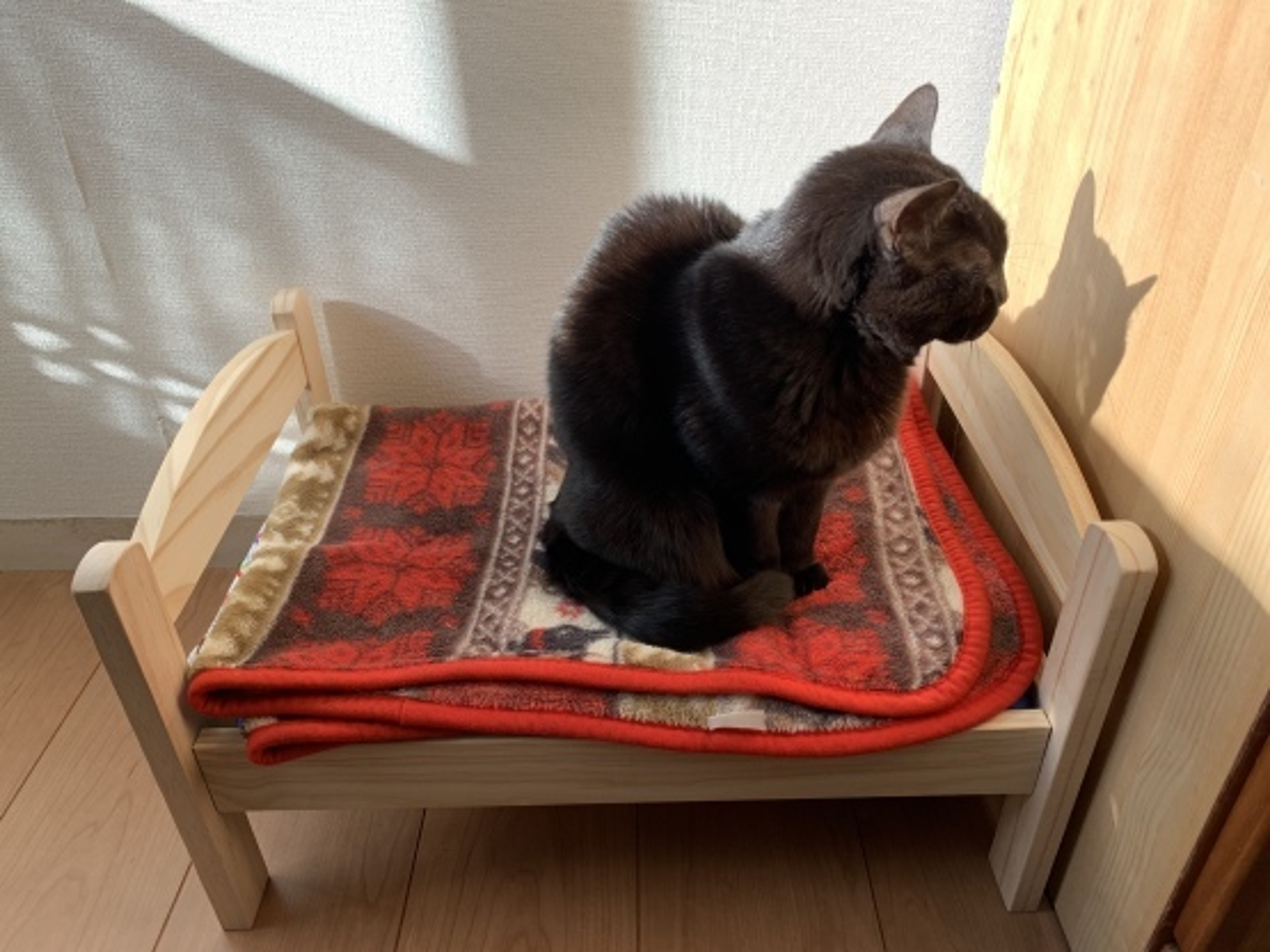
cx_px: 635
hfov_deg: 67.3
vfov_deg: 53.0
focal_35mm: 26
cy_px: 476
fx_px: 954
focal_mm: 4.25
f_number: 1.8
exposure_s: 1/141
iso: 25
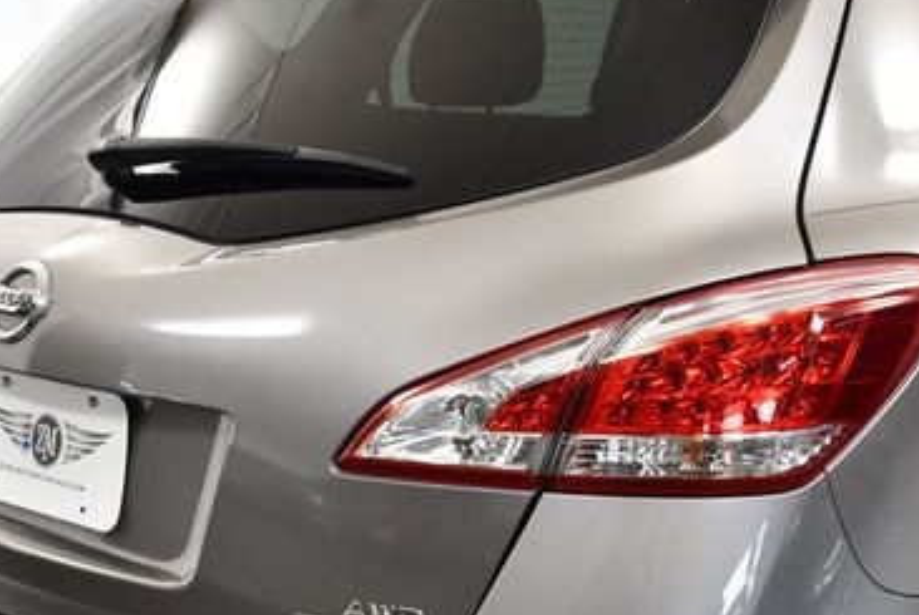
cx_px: 502
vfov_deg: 19.3
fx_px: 1789
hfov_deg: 28.8
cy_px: 520
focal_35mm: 70
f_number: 3.8
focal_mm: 20
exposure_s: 1/125
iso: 1000
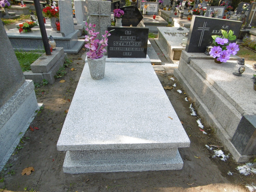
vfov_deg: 56.8
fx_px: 177
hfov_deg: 71.6
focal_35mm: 24
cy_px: 96
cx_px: 128
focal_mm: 4.3
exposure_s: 1/250
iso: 100
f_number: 3.1
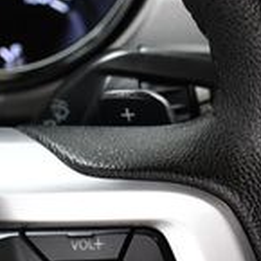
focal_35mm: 169
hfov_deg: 10.3
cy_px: 360
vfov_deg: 10.1
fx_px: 1442
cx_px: 243
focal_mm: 30
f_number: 5.6
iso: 2500
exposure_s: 1/125
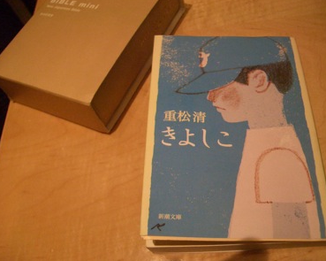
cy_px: 130
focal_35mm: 37
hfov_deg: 49.1
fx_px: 357
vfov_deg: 40.1
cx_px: 172
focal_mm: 5.8
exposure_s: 1/60
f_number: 2.6
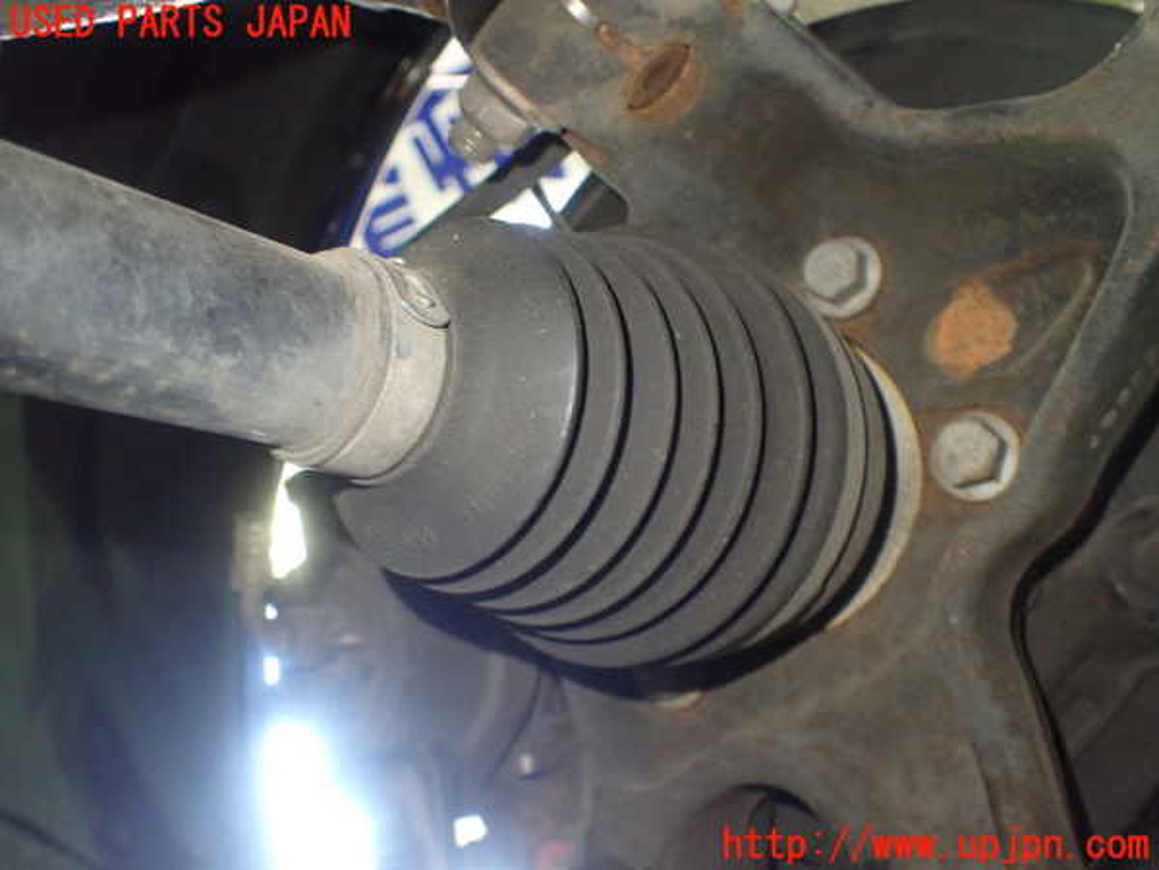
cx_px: 580
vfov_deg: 46.8
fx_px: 1004
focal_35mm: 30
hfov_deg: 60.0
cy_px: 435
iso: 800
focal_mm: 5.4
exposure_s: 1/50
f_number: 2.3
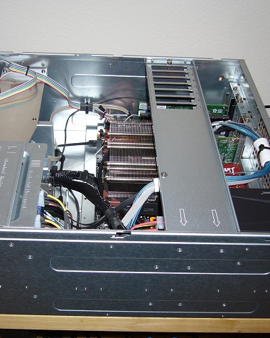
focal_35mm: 46
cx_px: 108
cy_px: 168
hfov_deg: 32.6
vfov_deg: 40.3
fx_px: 459
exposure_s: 1/30
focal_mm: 5.8
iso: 100
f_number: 2.8
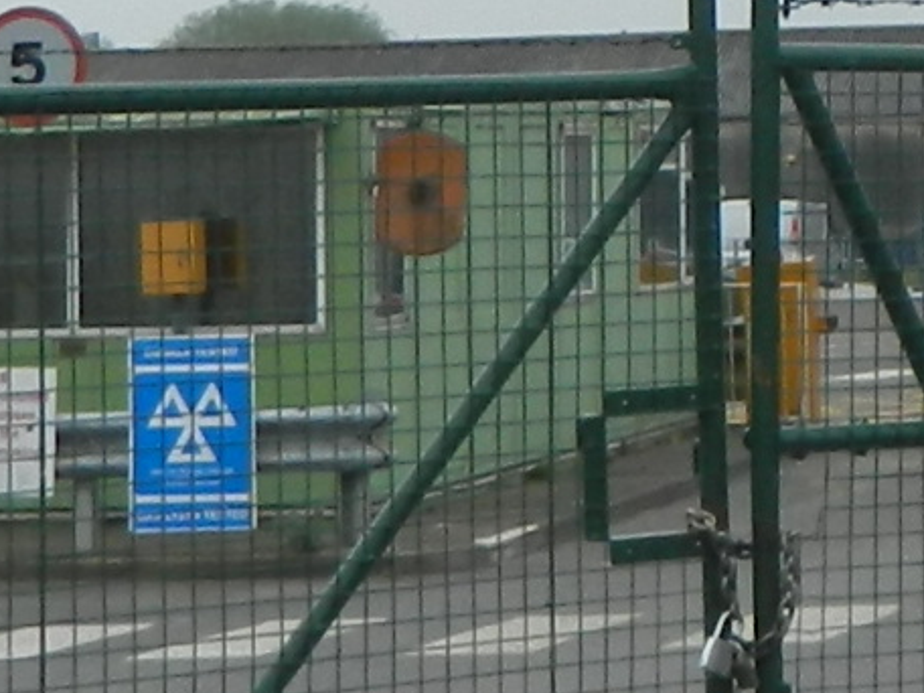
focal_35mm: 179
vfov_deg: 8.2
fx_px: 4778
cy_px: -120
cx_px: 1301
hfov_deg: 10.7
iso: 80
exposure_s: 1/640
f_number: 3.1
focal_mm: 4.5
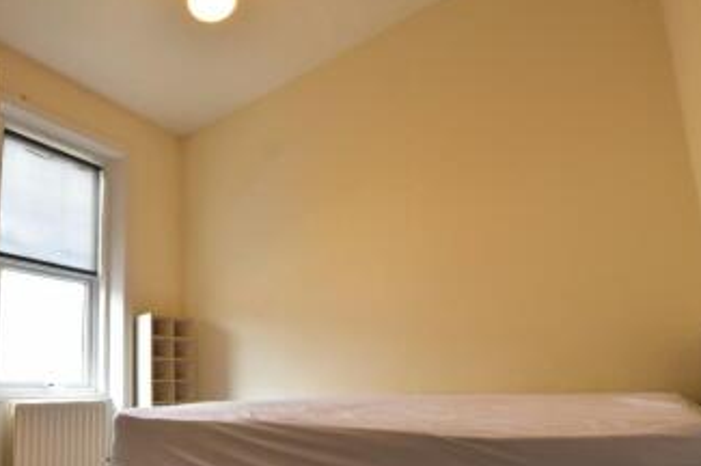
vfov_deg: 55.2
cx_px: 229
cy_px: 331
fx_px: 428
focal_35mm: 22
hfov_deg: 75.9
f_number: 10
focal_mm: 10
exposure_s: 1/20
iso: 800
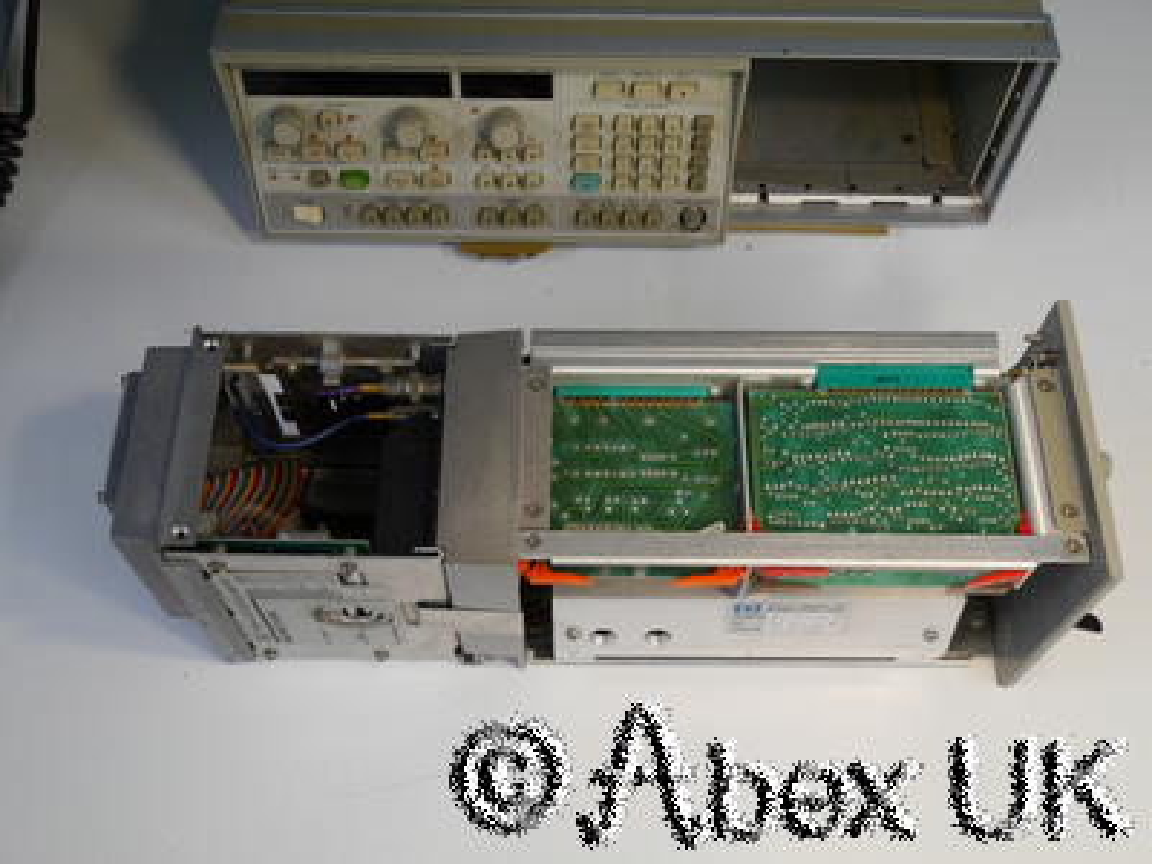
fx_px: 1265
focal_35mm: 38
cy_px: 432
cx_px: 576
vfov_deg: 37.7
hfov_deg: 49.0
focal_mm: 19
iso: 400
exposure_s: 1/5
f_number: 13
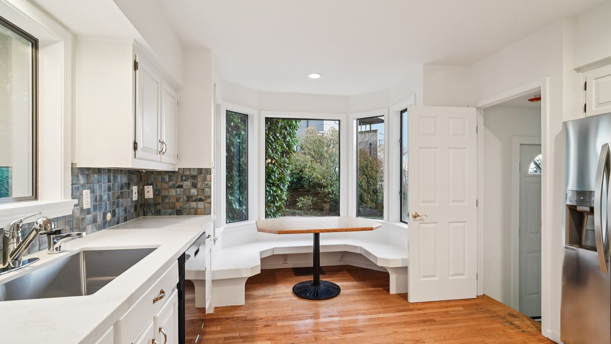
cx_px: 308
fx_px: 275
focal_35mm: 17
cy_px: 186
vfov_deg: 63.8
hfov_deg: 95.9
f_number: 8
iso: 1600
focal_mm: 16
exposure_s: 1/25
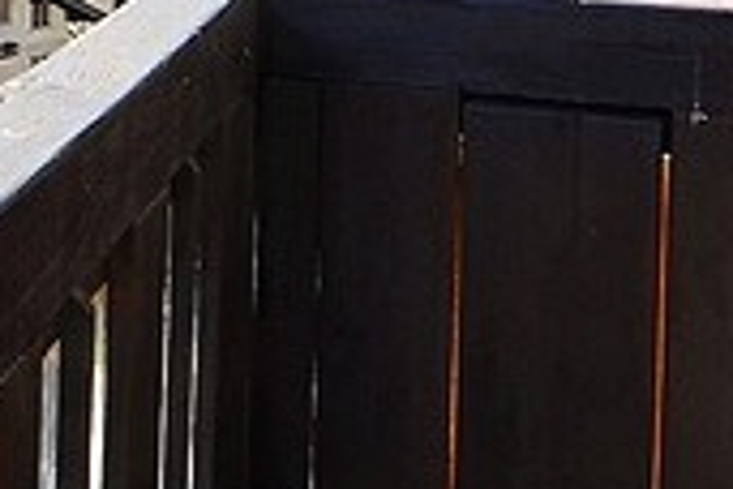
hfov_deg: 21.2
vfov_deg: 13.9
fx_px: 1832
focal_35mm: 90
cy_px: -322
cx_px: -124
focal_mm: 10
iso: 400
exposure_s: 1/2
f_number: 9
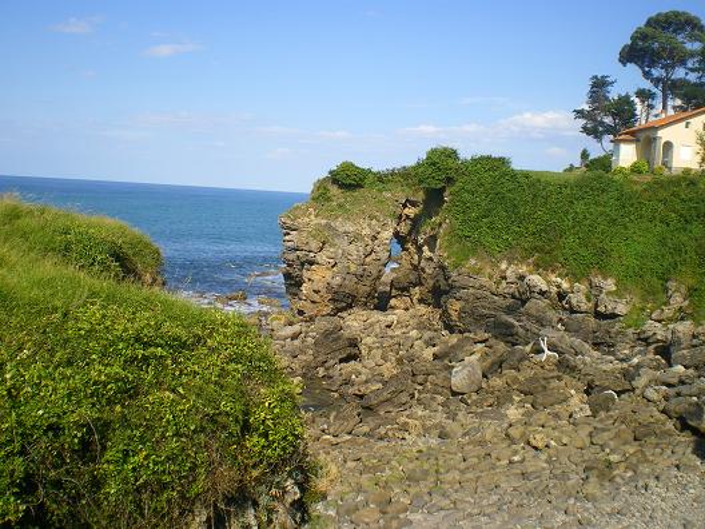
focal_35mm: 38
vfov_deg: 37.7
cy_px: 264
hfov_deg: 49.0
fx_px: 774
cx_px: 352
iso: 64
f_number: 4.6
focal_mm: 6.3
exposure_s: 1/320
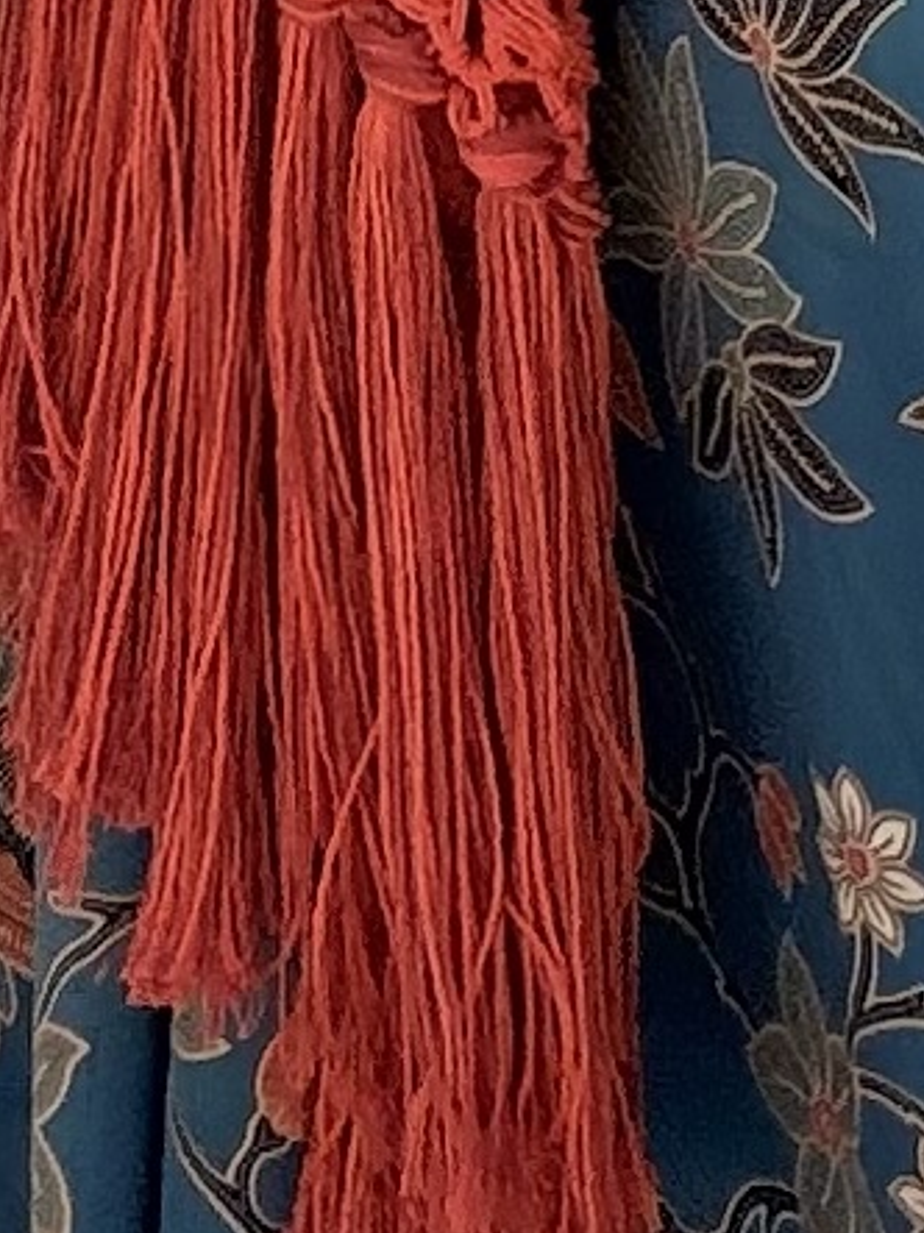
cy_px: -1485
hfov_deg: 9.2
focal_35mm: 159
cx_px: 1200
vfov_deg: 10.9
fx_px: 5662
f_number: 1.9
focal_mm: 2.71
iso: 25
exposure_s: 1/438
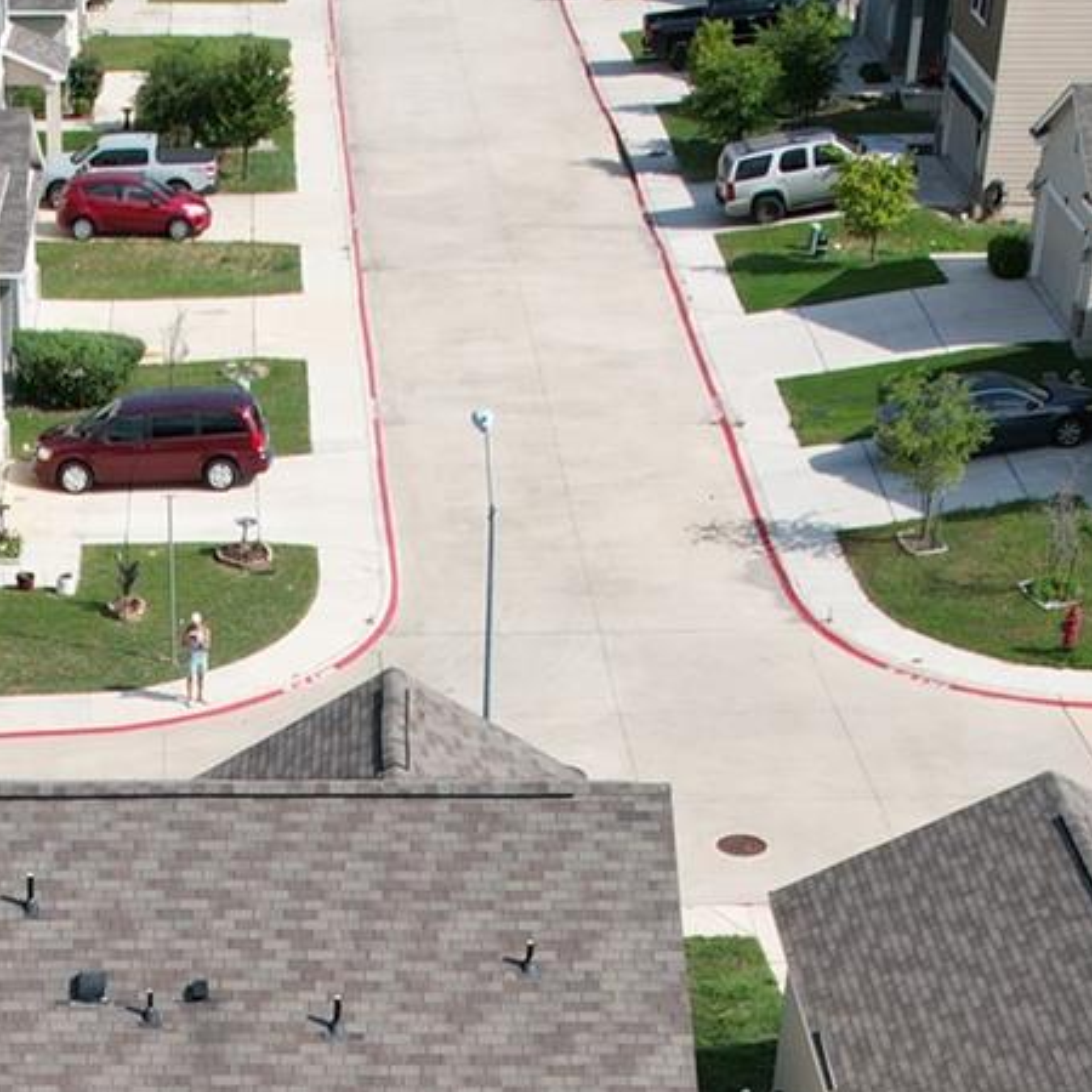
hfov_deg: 20.1
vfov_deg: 18.2
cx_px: 153
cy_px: 1615
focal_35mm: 85
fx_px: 3034
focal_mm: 8.38
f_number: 2.8
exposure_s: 1/2000
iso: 130
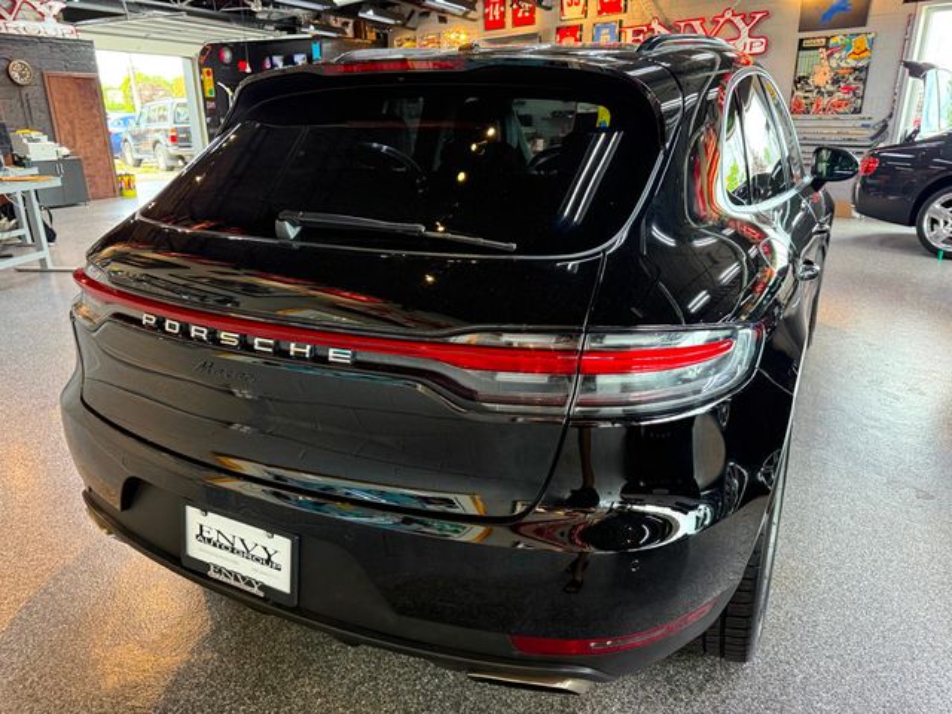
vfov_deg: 56.8
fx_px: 660
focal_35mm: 24
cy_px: 357
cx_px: 476
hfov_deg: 71.6
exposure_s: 1/60
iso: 320
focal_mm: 6.76
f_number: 1.78
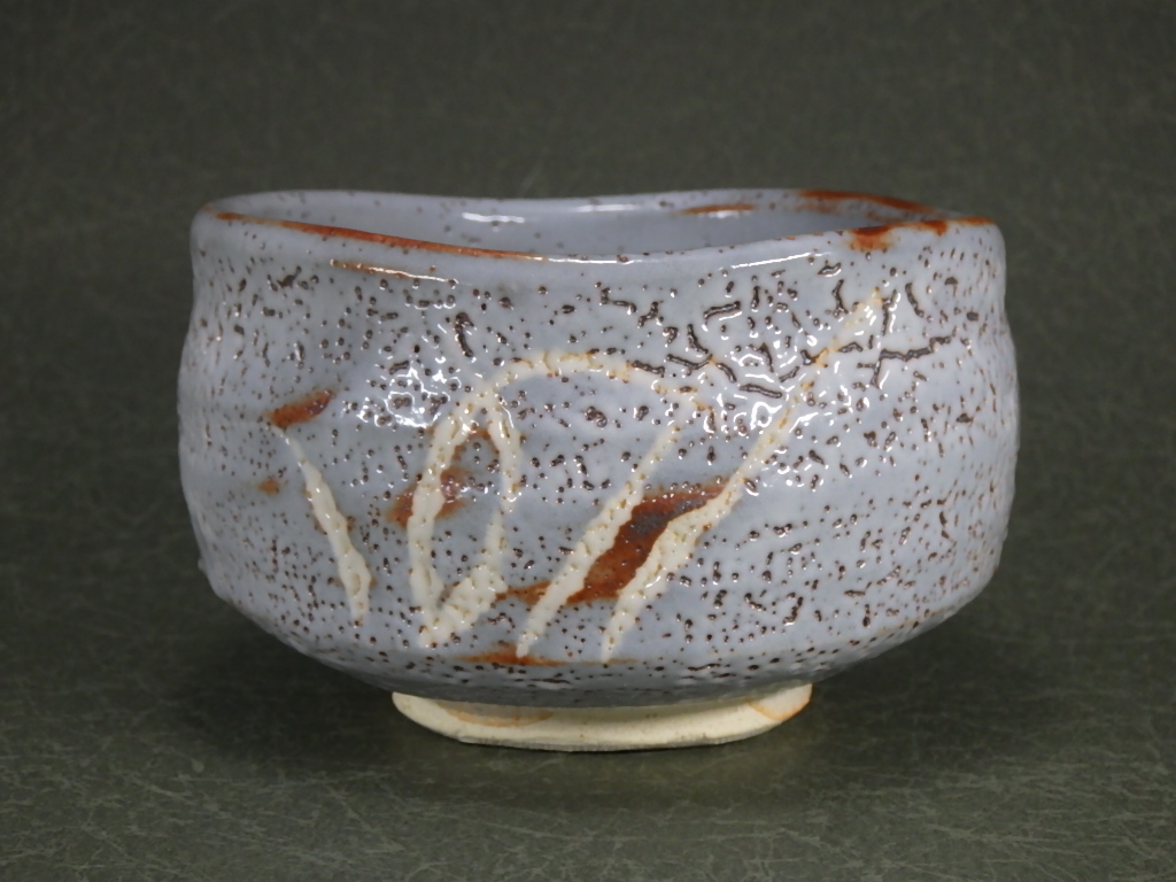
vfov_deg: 19.1
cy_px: 441
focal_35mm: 77
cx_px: 588
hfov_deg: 25.3
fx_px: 2616
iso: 320
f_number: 4.8
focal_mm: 13.7
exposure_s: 1/80
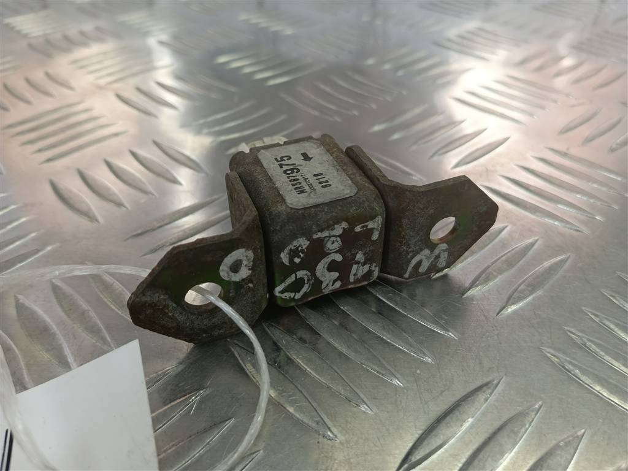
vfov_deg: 51.4
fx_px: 490
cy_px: 236
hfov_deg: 65.3
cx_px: 314
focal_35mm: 27
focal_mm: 4.11
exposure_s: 1/100
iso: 119
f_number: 1.6
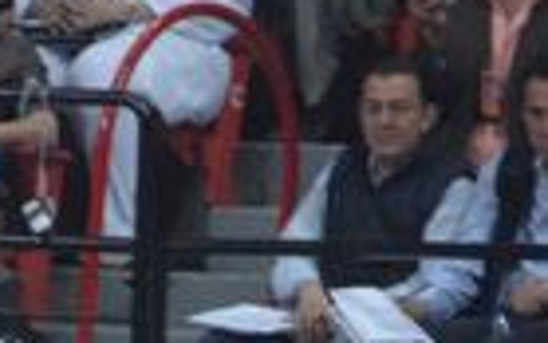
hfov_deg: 1.5
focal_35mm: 1402
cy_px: 688
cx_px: -311
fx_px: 20947
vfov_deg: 0.9
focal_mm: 200
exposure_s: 1/320
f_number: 2.8
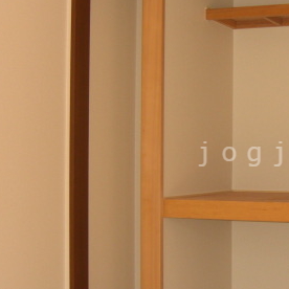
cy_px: 154
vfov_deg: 22.2
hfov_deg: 21.6
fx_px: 737
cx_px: 270
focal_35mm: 78
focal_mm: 7.9
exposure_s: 1/125
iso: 200
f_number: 2.8
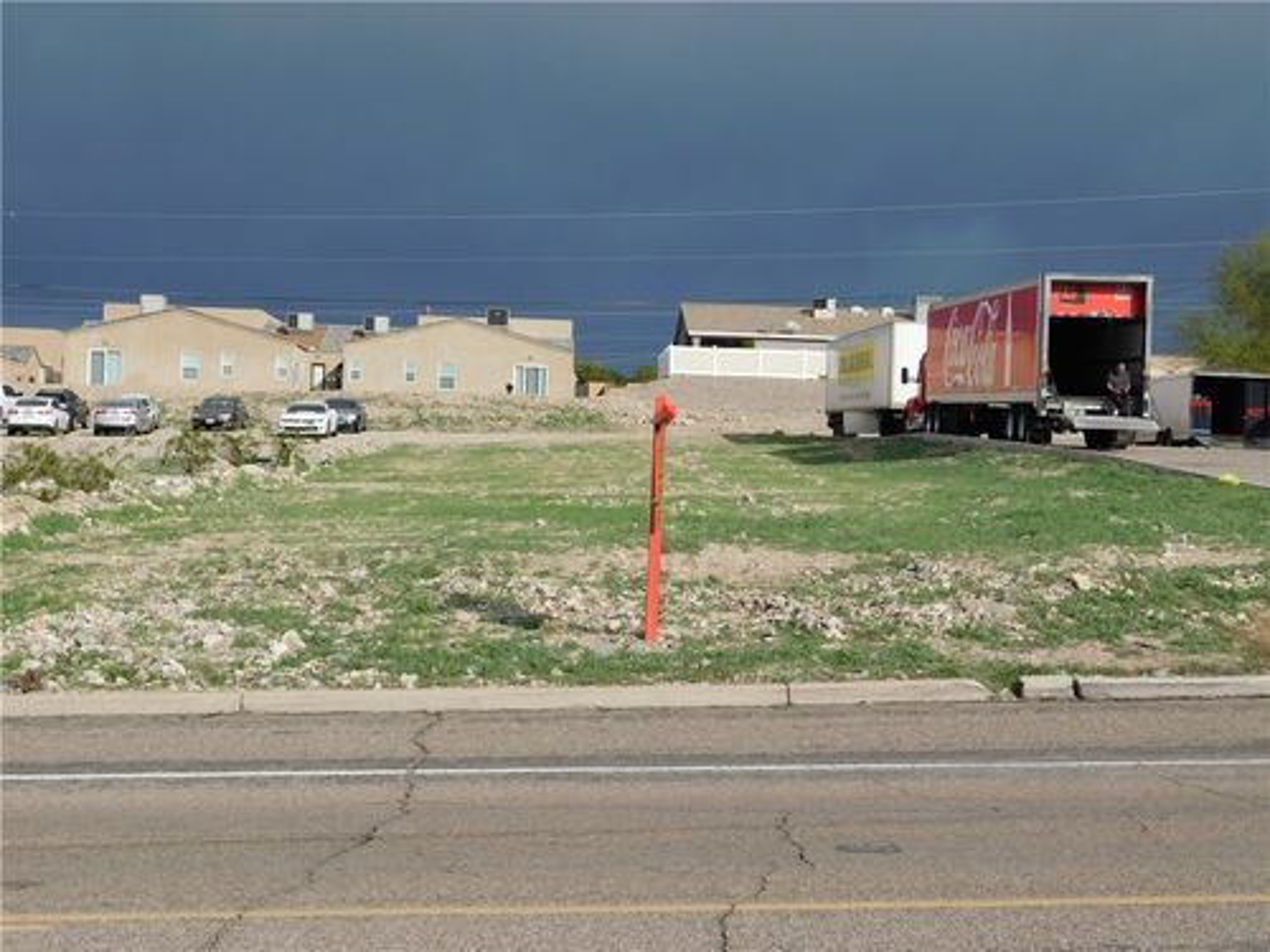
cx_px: 635
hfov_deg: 32.7
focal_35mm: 59
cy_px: 476
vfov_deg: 24.8
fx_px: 2165
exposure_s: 1/400
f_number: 8
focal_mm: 10.4
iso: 125
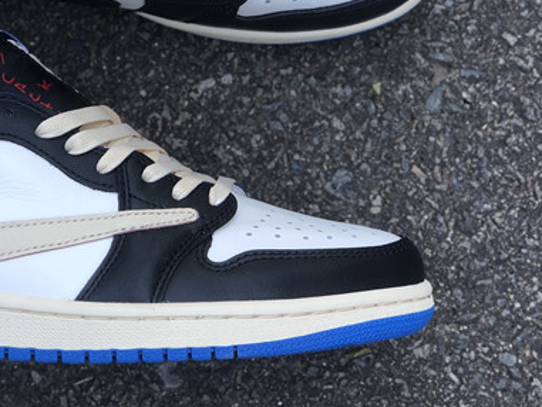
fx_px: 1582
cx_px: 92
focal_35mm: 101
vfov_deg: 14.6
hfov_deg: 19.2
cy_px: 92
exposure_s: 1/120
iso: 20
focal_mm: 6
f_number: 2.4
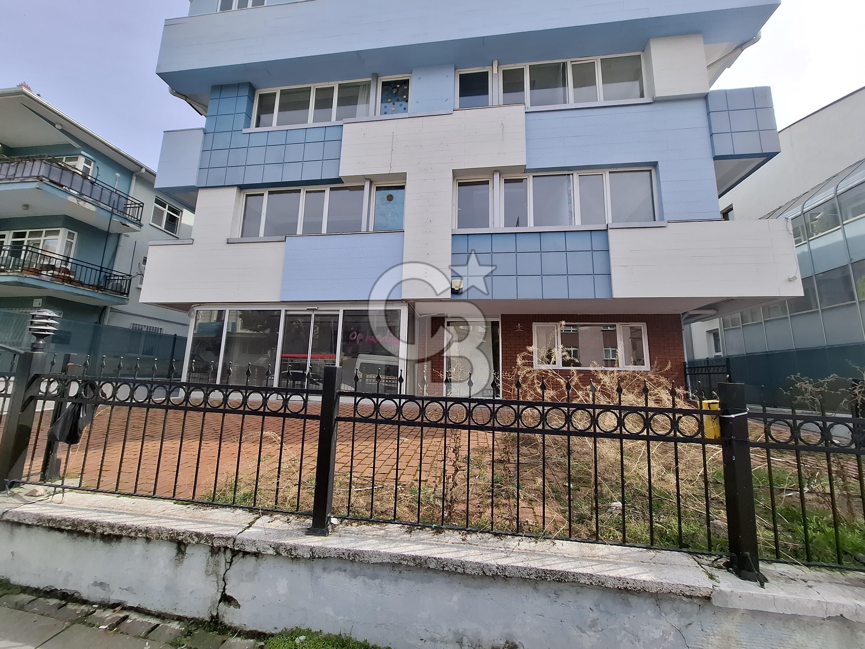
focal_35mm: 13
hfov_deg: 106.2
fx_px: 325
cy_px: 324
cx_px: 432
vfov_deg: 89.9
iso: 40
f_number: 2.2
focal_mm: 1.74
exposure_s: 1/929
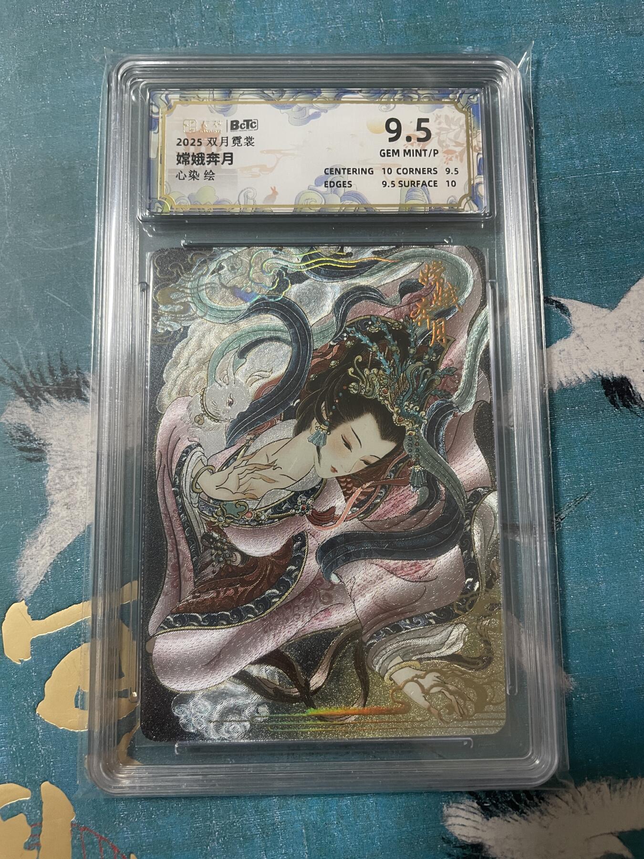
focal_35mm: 26
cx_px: 322
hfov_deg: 53.1
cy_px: 430
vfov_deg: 67.3
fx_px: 645
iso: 200
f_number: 1.6
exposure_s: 1/50
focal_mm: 4.2
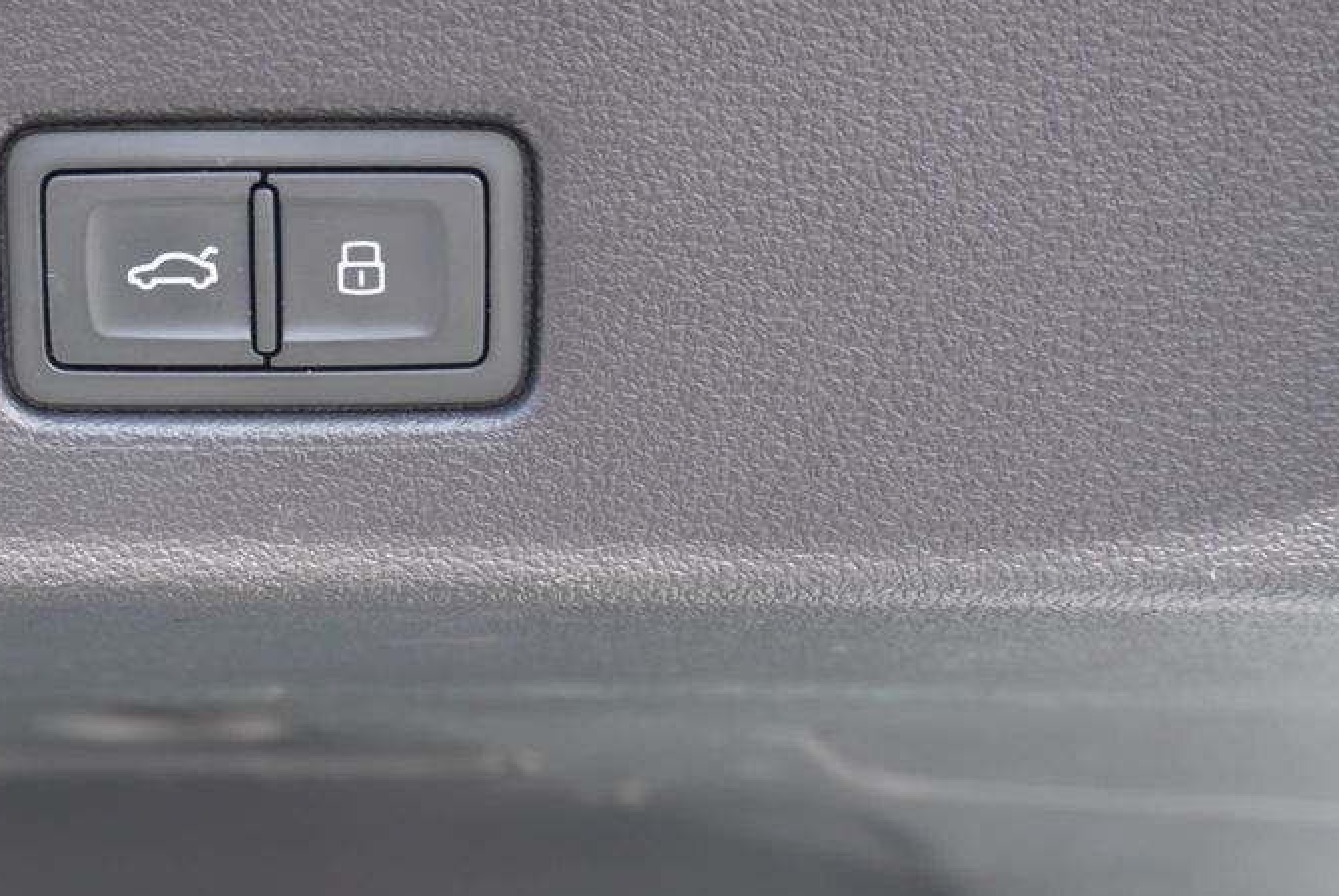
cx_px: 357
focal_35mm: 62
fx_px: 2300
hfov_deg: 31.9
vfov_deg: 22.0
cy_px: 437
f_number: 4.5
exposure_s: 1/60
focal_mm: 27
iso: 160
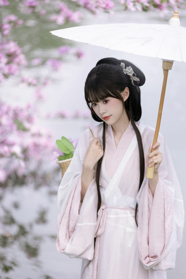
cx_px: 93
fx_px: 1279
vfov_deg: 12.5
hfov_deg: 8.3
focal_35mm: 165
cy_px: 140
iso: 160
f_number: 2.8
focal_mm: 165
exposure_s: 1/800
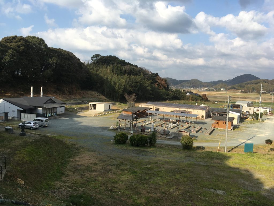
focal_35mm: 29
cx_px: 137
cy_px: 103
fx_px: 230
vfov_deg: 48.2
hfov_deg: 61.7
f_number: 2.2
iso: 25
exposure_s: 1/1183
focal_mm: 4.15
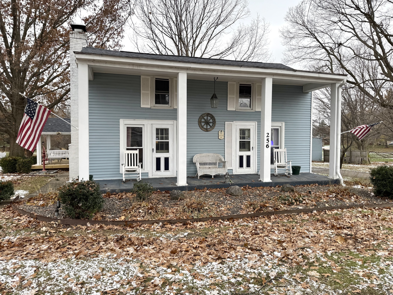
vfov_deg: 56.8
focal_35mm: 24
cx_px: 196
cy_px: 148
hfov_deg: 71.6
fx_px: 272
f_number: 1.78
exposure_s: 1/639
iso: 80
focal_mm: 6.76
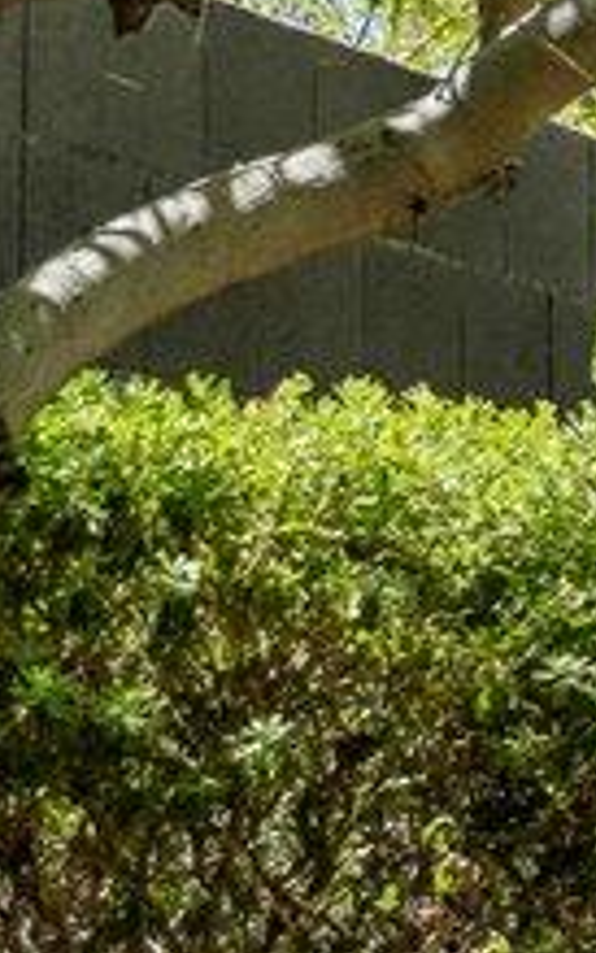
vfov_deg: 6.3
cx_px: 4337
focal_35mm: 333
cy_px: 881
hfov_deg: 3.2
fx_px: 8649
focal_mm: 35
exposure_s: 1/160
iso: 100
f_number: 8
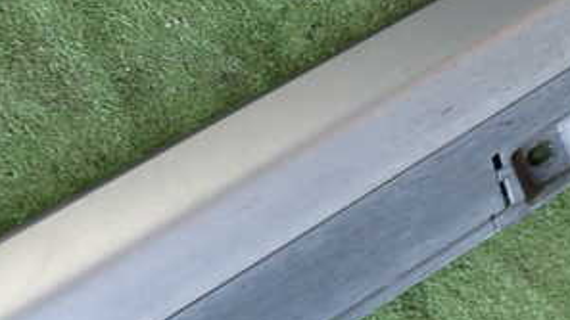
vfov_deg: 18.3
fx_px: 997
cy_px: 149
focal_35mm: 66
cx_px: 403
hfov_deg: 31.5
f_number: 2.3
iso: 200
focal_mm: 5.4
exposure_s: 1/60
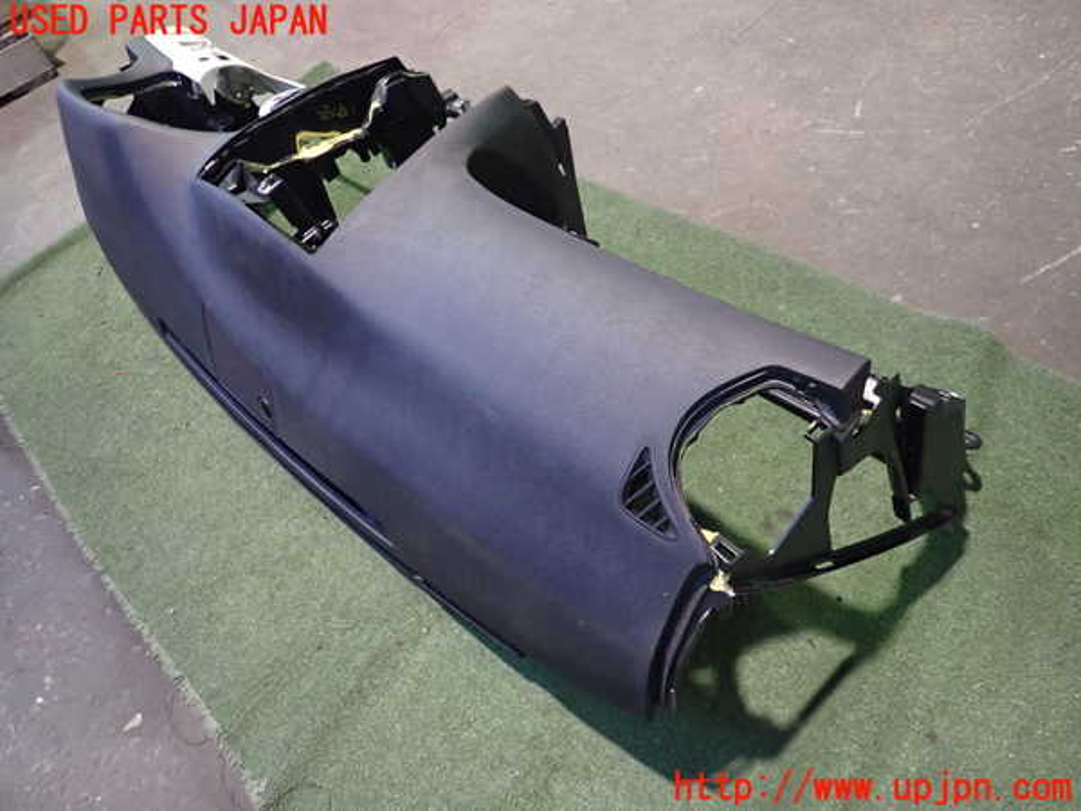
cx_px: 540
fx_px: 781
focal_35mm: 25
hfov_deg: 69.4
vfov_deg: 54.9
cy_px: 406
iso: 640
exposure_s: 1/30
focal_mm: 4.5
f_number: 2
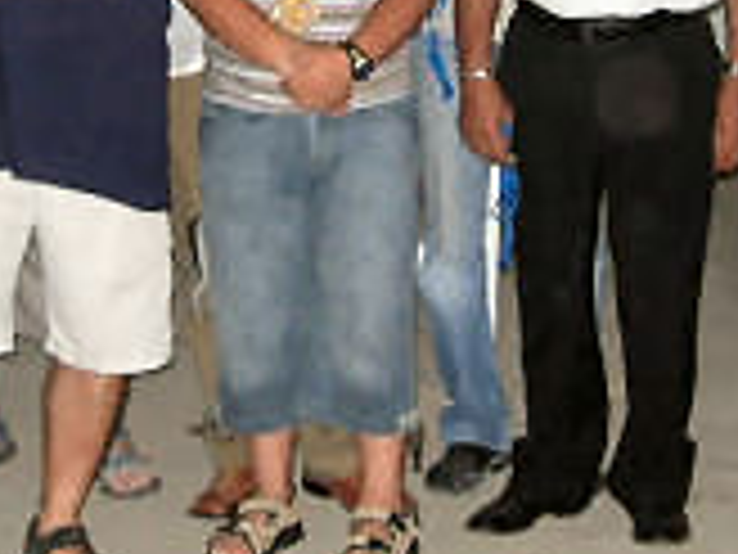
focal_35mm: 137
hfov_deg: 14.4
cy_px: -5
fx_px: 2921
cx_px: 414
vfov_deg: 10.7
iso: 124
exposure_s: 1/60.1
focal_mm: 7.8
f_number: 2.8
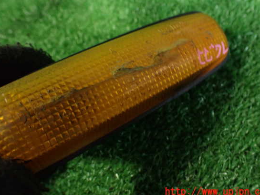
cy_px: 91
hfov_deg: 55.3
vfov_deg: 42.9
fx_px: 248
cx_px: 130
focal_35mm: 33
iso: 800
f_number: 2.3
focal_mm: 5.4
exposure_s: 1/60
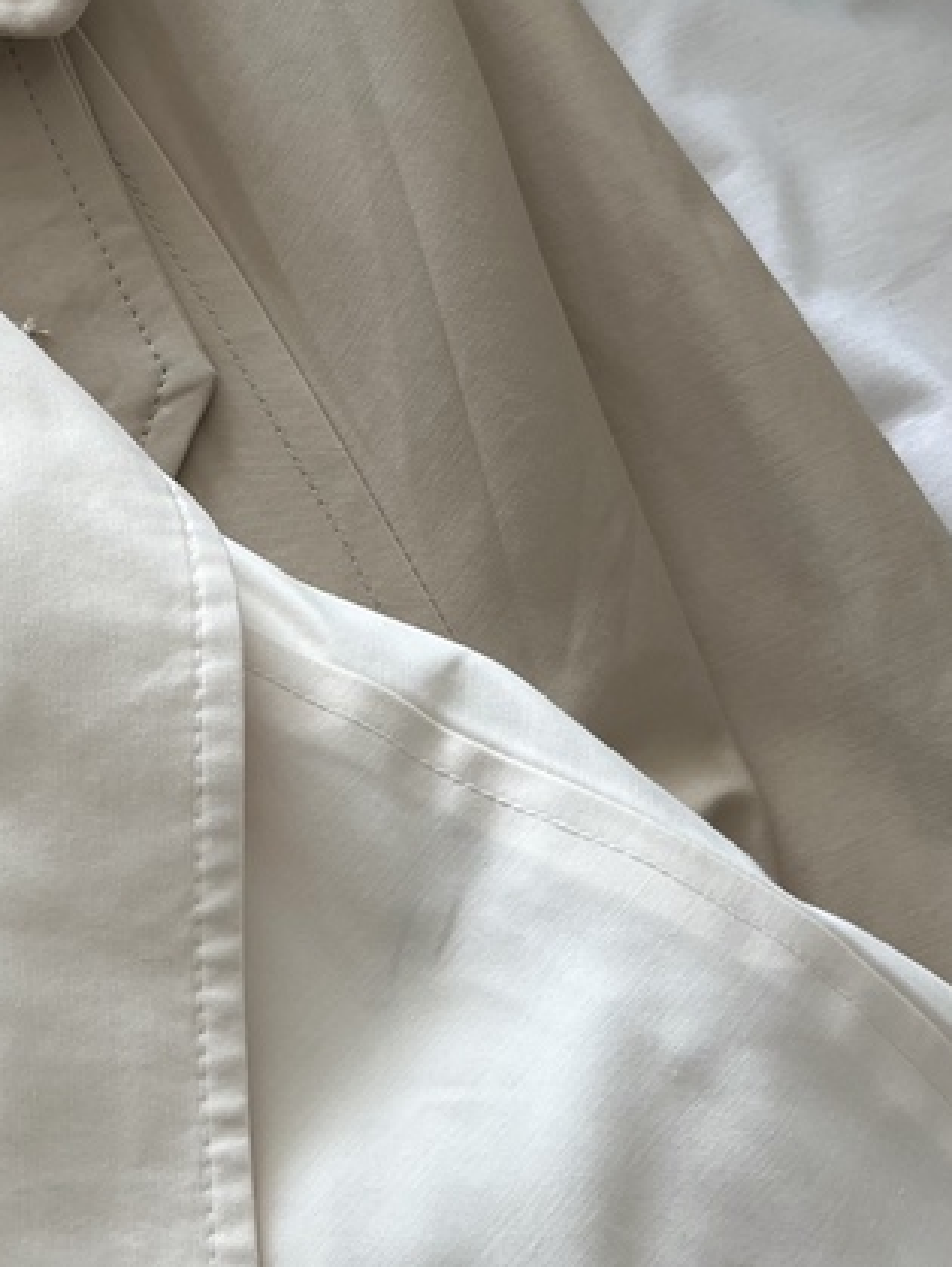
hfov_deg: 22.3
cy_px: 671
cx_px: -100
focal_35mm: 62
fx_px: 2270
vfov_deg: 31.2
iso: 40
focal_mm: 5.1
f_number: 1.6
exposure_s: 1/162
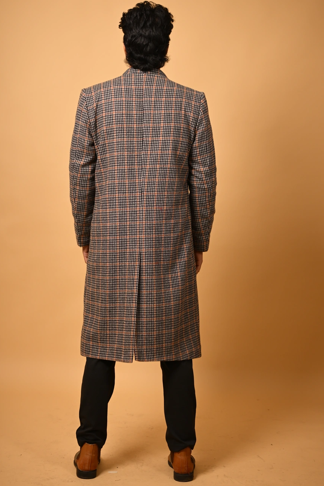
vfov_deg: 31.4
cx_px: 142
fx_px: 864
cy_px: 238
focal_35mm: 64
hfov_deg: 21.2
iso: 160
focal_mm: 50
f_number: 2.2
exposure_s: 1/1000
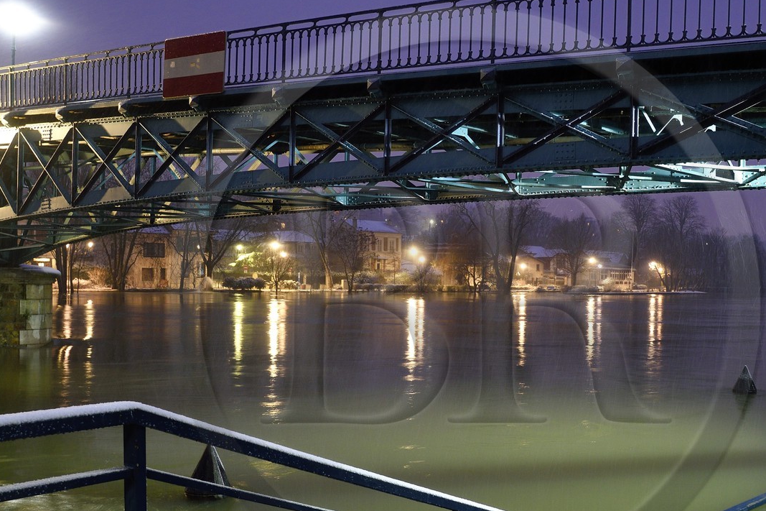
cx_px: 464
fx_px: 766
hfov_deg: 52.7
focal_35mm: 36
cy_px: 306
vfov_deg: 36.7
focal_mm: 24
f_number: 5
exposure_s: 1/3.33
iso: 800
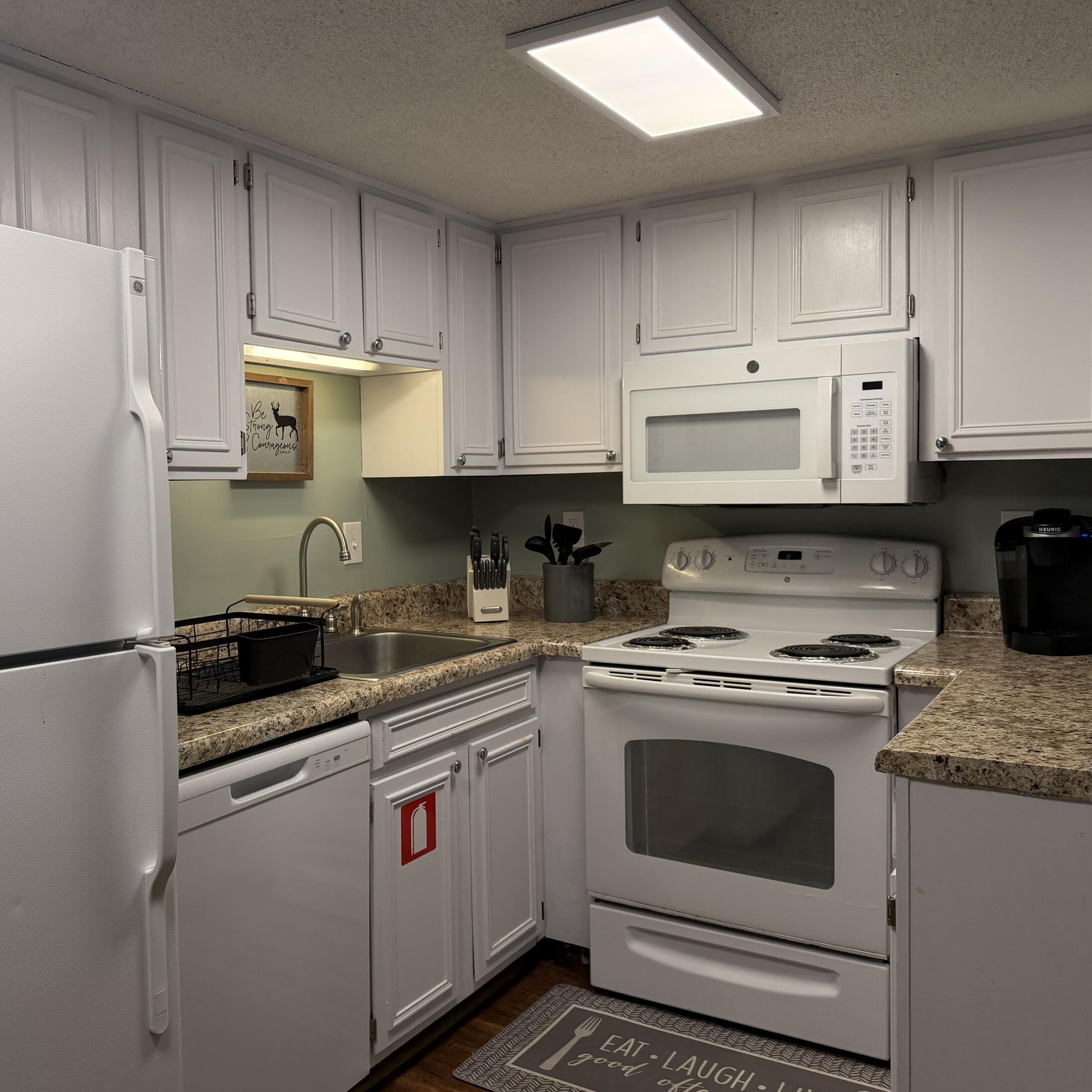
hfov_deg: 55.6
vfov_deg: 55.6
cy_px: 545
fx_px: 1035
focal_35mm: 29
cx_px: 500
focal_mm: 6.76
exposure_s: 1/218
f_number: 1.78
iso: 200
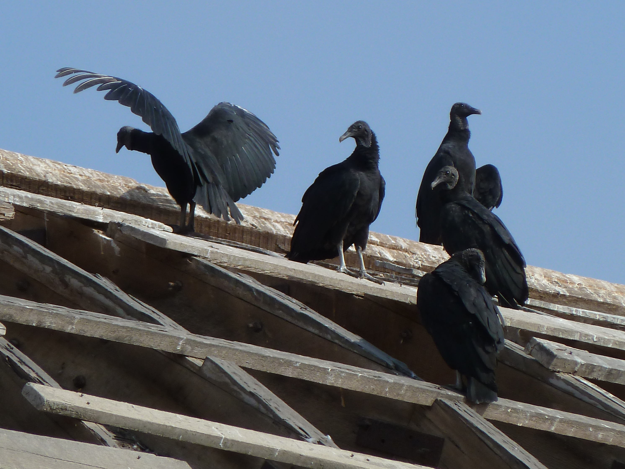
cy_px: 234
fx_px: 7204
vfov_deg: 3.7
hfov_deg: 5.0
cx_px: 312
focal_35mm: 399
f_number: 4.9
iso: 80
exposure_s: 1/500
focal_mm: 49.2
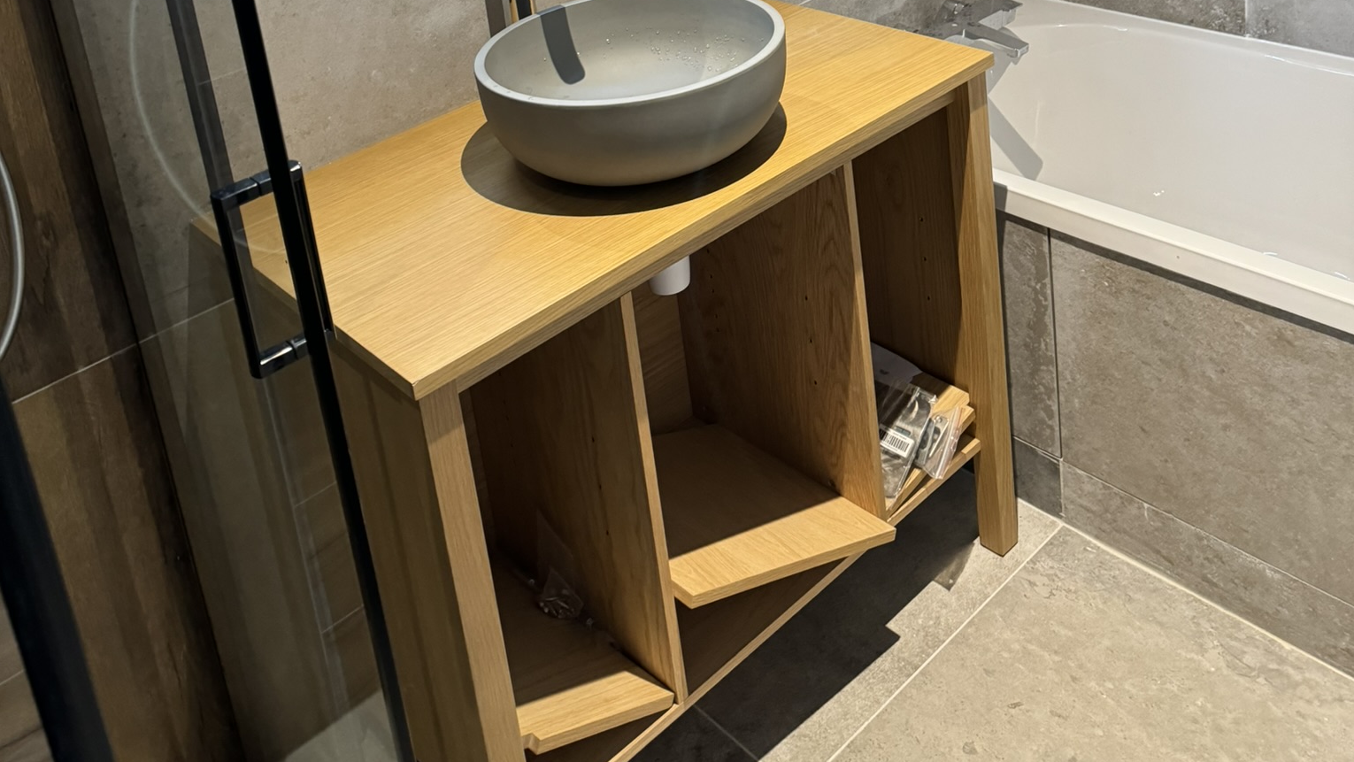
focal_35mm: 35
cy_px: -112
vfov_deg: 29.7
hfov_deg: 56.6
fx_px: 1257
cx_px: 679
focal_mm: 6.76
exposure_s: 1/50
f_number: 1.78
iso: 500
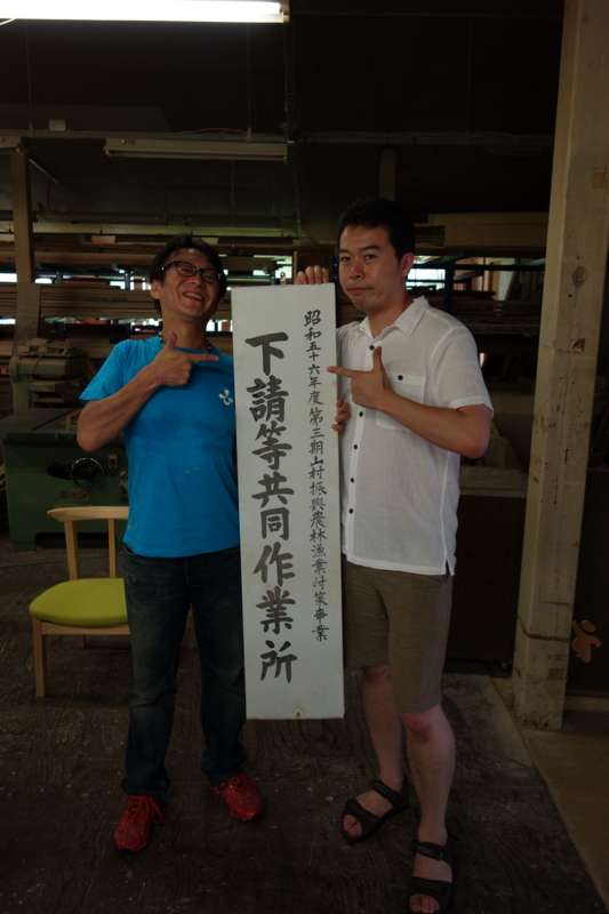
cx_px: 304
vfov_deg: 61.9
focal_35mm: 30
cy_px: 457
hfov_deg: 43.6
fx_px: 762
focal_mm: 11.04
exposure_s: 1/40
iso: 125
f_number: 2.2
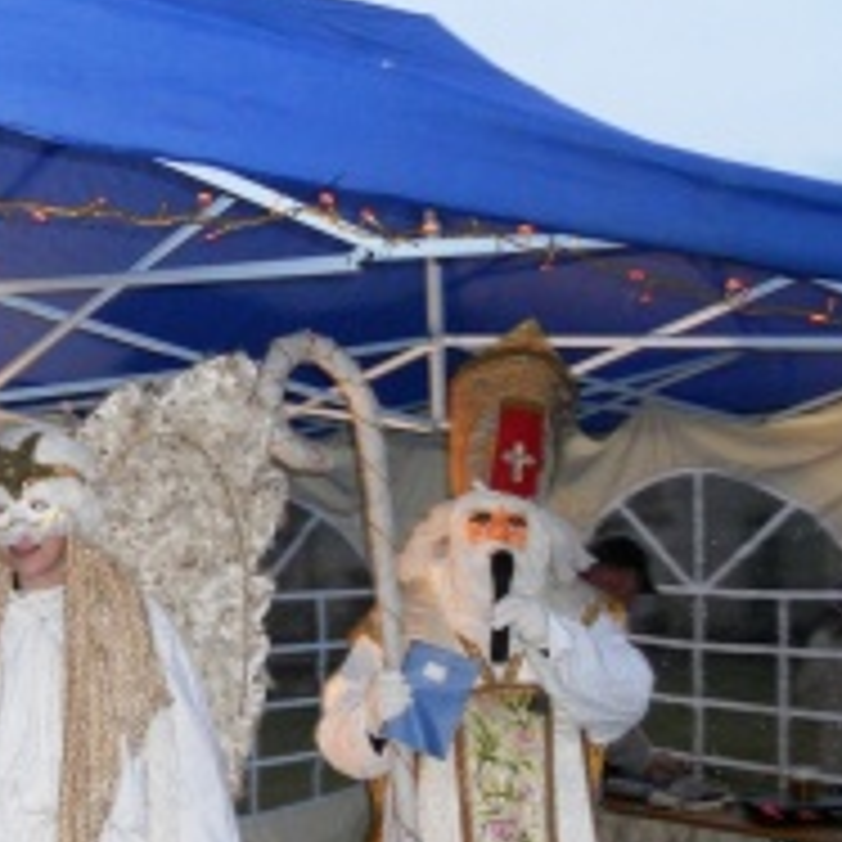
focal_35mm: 51
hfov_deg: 32.6
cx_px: 185
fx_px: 1403
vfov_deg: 32.8
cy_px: 621
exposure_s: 1/25
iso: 320
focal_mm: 4.9
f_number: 3.2
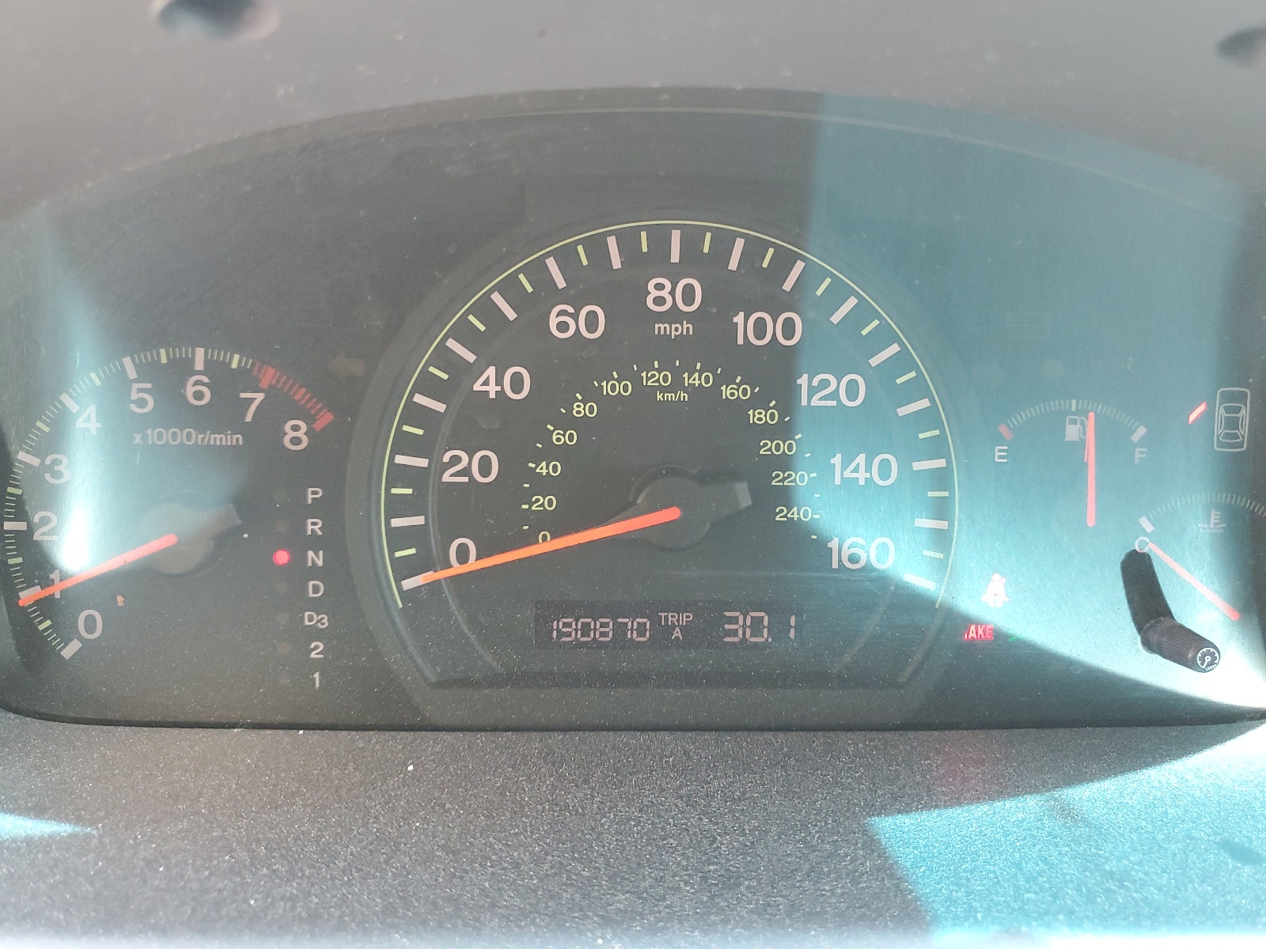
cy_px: 474
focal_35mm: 26
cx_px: 633
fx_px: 951
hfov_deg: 67.3
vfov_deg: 53.1
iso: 225
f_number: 1.5
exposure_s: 1/60.2
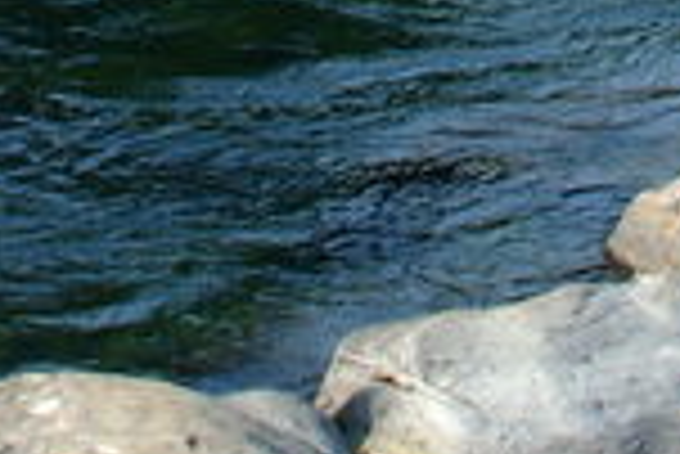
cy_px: -445
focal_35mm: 194
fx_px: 3668
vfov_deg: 6.9
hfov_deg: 10.5
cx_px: 664
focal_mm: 28
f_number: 8
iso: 400
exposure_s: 1/250
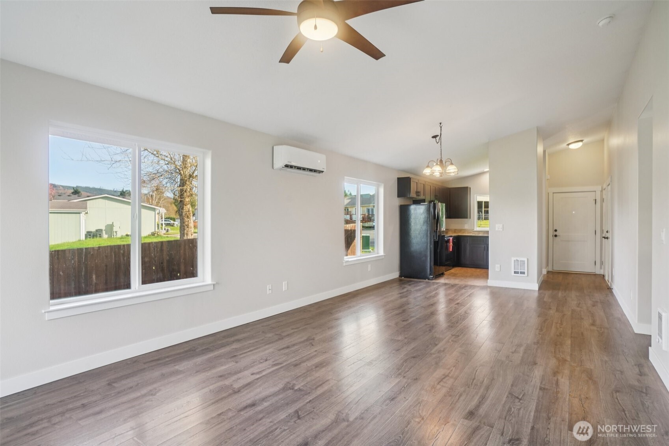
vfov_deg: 64.5
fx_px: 353
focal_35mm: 19
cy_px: 223
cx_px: 334
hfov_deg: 86.9
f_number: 8
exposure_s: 1/30
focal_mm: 19
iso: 400
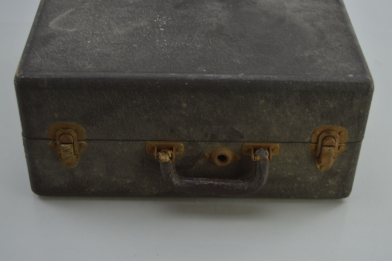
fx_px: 685
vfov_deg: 21.5
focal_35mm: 63
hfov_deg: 31.9
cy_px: 130
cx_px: 196
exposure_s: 1/125
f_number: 5
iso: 400
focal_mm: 42
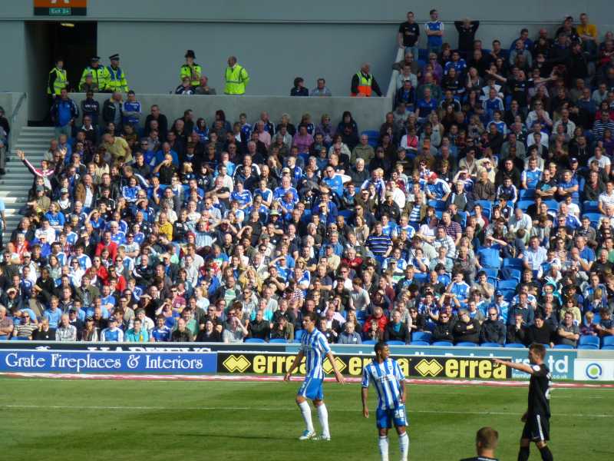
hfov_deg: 5.2
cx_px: 307
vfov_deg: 3.9
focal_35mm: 384
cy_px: 230
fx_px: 6811
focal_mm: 68.8
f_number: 5.9
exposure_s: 1/400
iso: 100
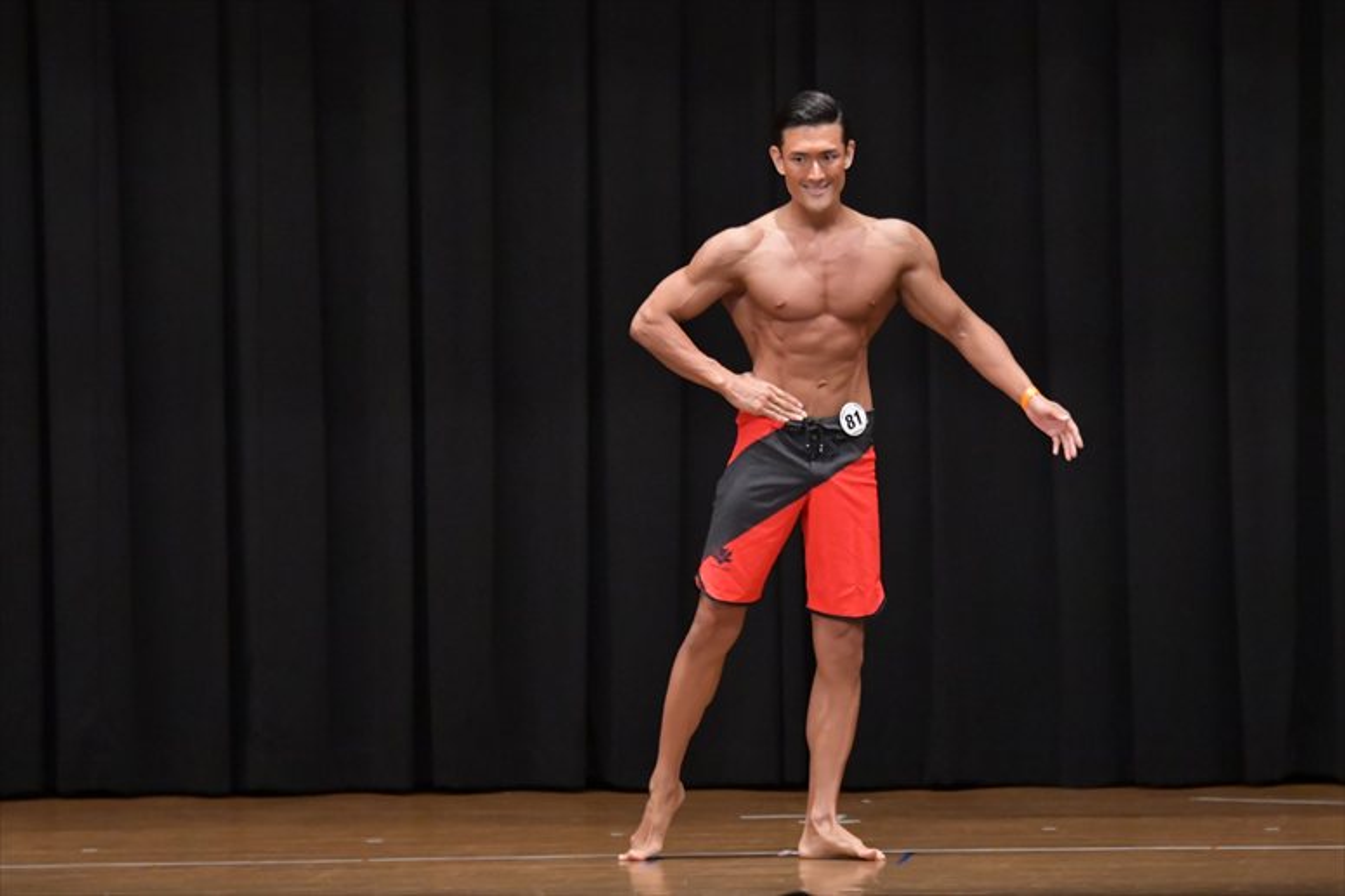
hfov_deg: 9.2
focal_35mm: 225
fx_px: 8402
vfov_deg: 6.1
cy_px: 448
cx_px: 672
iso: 6400
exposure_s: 1/400
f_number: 5.6
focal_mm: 150
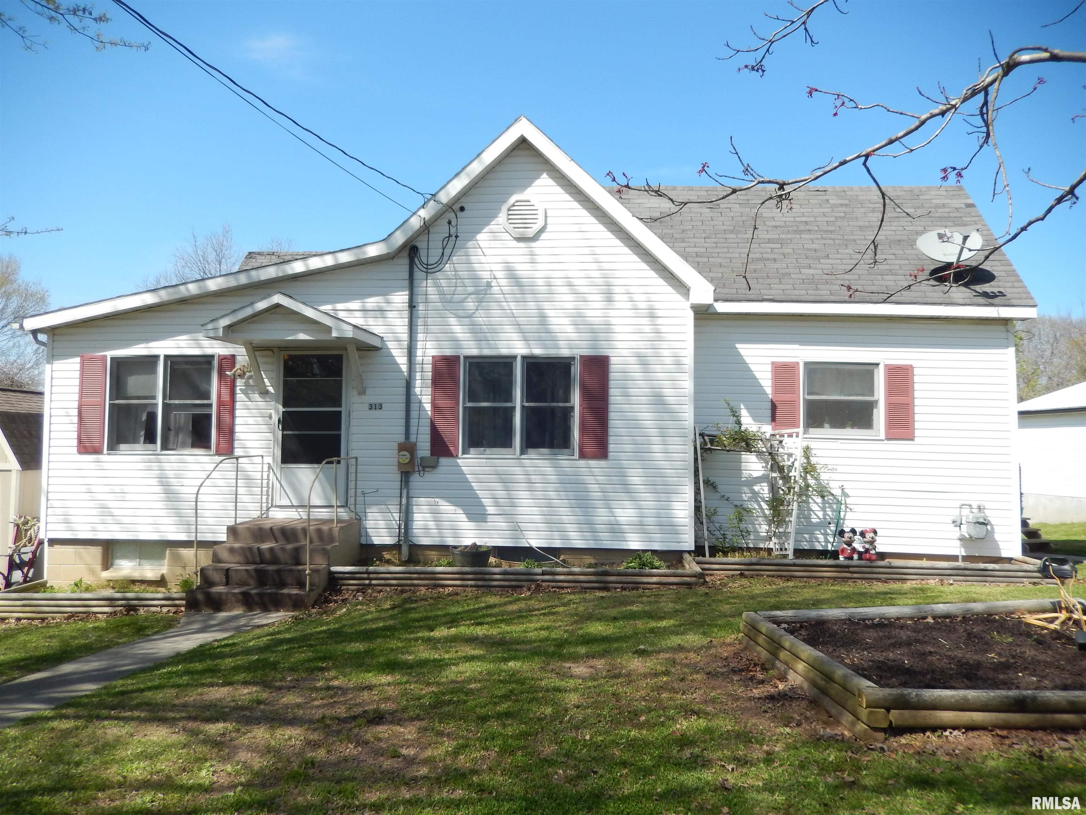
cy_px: 408
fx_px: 784
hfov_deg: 69.4
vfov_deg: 54.9
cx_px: 543
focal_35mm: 25
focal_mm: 4.5
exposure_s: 1/800
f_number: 3.4
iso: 125
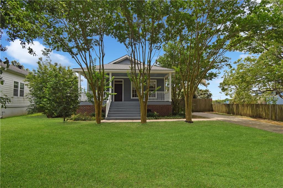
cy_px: 94
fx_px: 118
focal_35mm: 15
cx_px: 142
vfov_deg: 77.3
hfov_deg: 100.4
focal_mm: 10
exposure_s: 1/200
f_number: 8
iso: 100
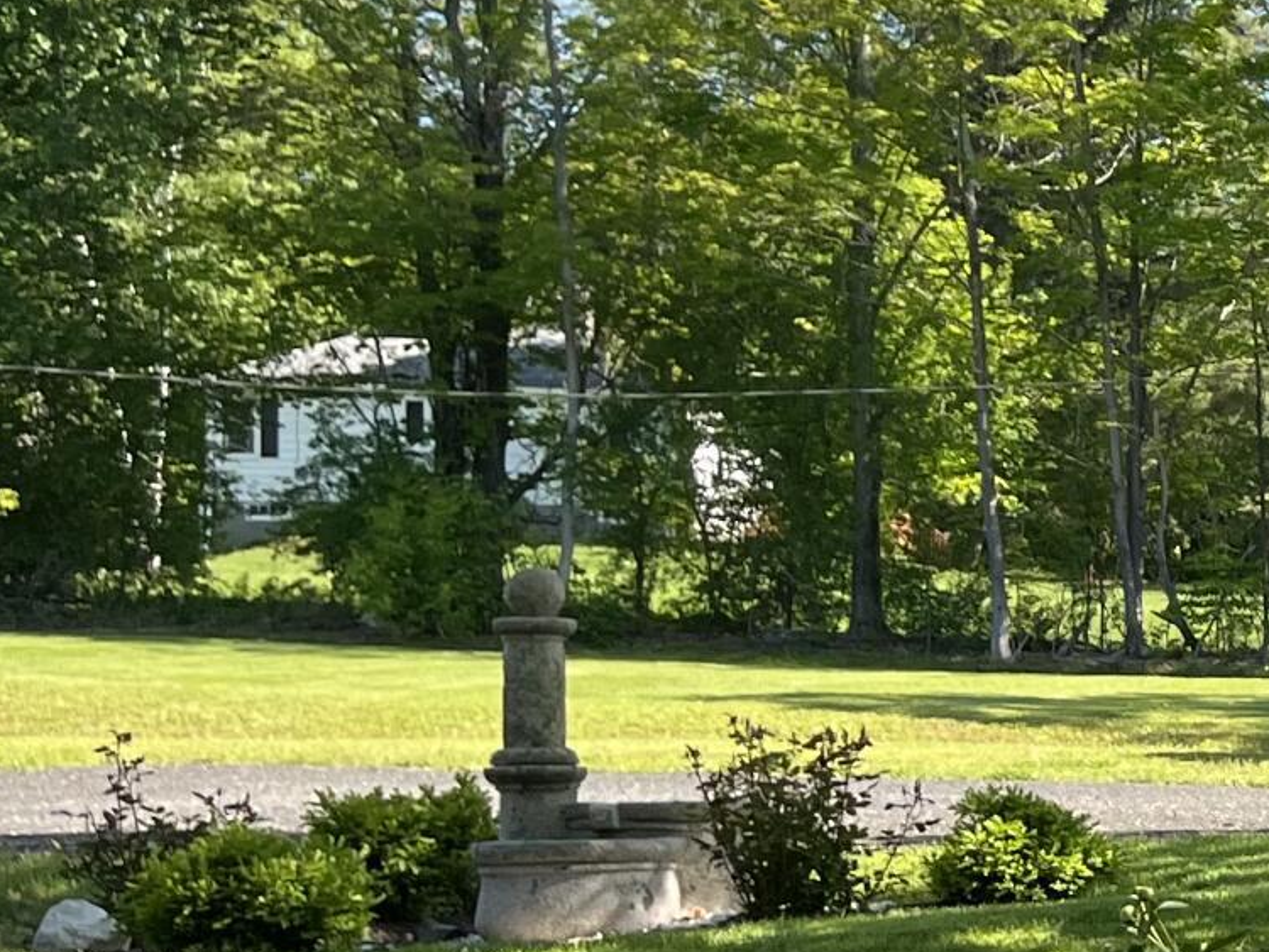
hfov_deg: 15.5
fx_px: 3814
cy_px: 673
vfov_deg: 14.2
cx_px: 2440
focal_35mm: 104
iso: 50
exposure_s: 1/871
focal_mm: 5.1
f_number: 1.6
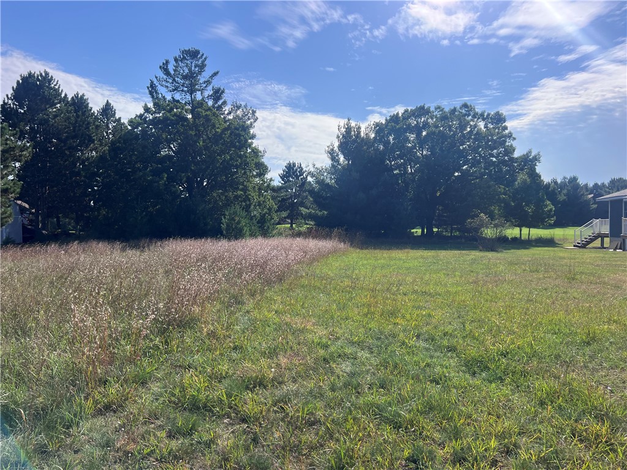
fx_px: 471
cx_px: 314
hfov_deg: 67.3
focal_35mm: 26
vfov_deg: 53.1
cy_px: 235
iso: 50
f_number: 1.5
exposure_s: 1/6579
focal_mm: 5.7
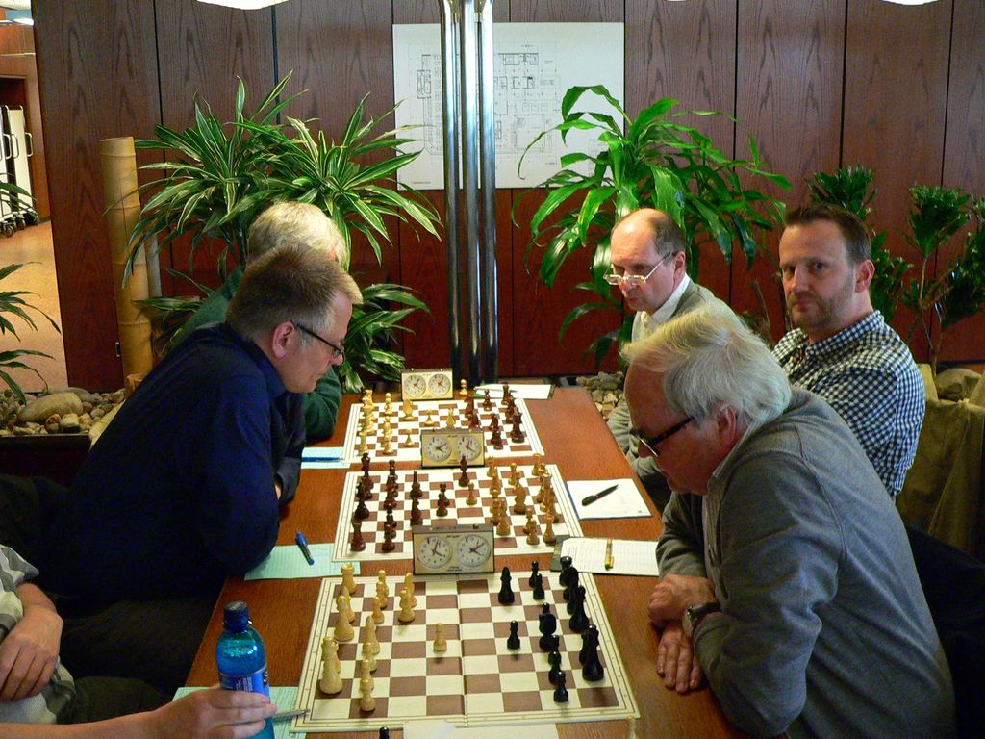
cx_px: 492
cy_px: 370
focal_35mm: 36
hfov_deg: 51.4
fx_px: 1024
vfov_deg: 39.7
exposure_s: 1/13
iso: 400
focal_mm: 6
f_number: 2.8
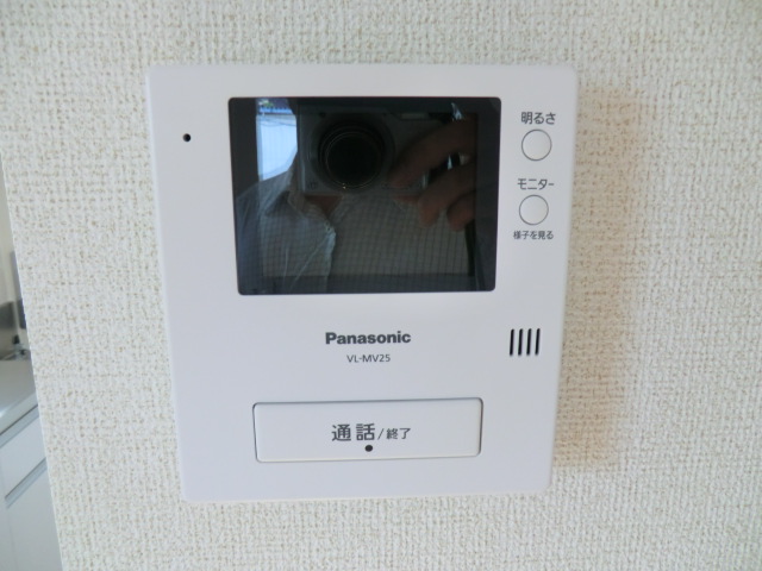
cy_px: 286
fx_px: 528
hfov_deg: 71.6
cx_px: 381
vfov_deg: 56.8
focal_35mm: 24
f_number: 3.2
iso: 160
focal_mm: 4.3
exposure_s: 1/60
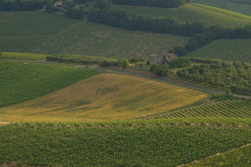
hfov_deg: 15.2
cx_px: 126
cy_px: 84
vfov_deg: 10.2
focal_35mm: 135
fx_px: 942
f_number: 16
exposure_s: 1/50
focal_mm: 135
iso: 100
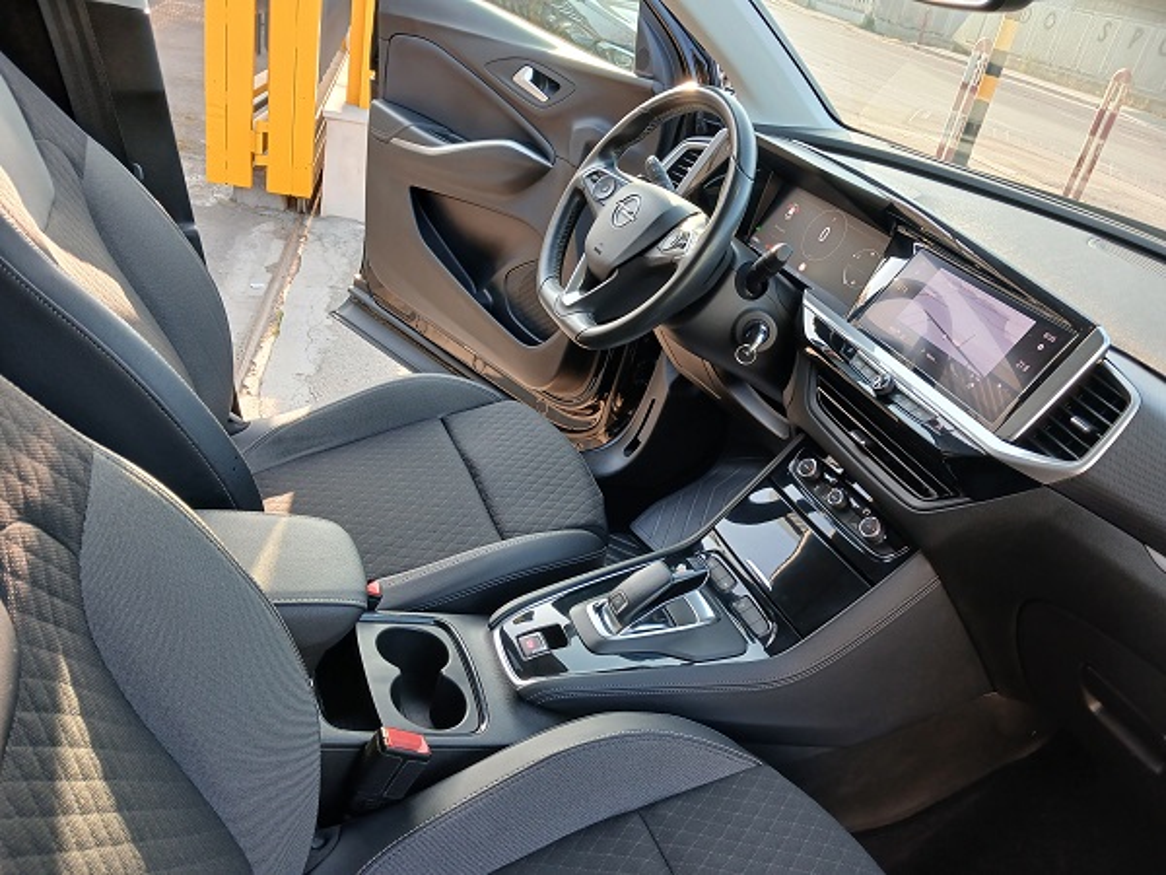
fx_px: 909
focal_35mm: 27
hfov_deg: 65.3
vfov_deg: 51.4
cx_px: 583
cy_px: 438
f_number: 1.8
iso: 50
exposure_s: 1/50
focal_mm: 3.98
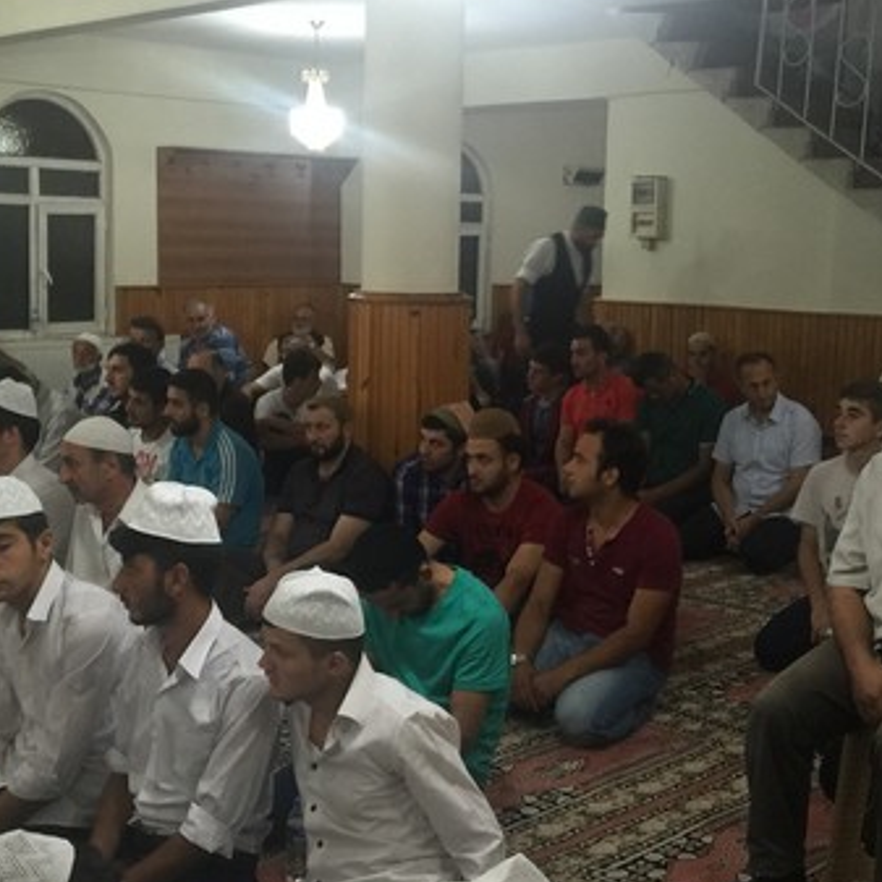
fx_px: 1470
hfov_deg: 33.4
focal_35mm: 51
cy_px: 448
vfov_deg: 33.4
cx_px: 393
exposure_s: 1/17
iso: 125
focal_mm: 4.15
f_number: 2.2
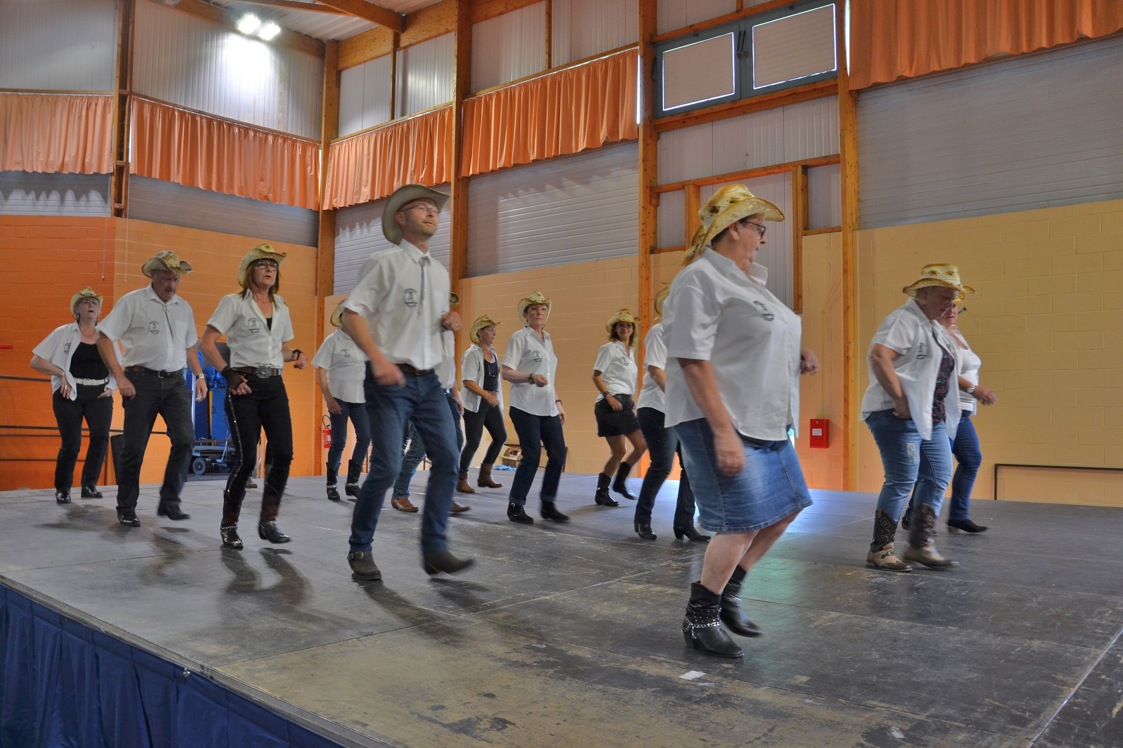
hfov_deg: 67.4
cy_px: 374
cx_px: 562
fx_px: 842
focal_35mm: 27
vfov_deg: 47.9
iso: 400
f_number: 4
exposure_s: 1/60
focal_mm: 18
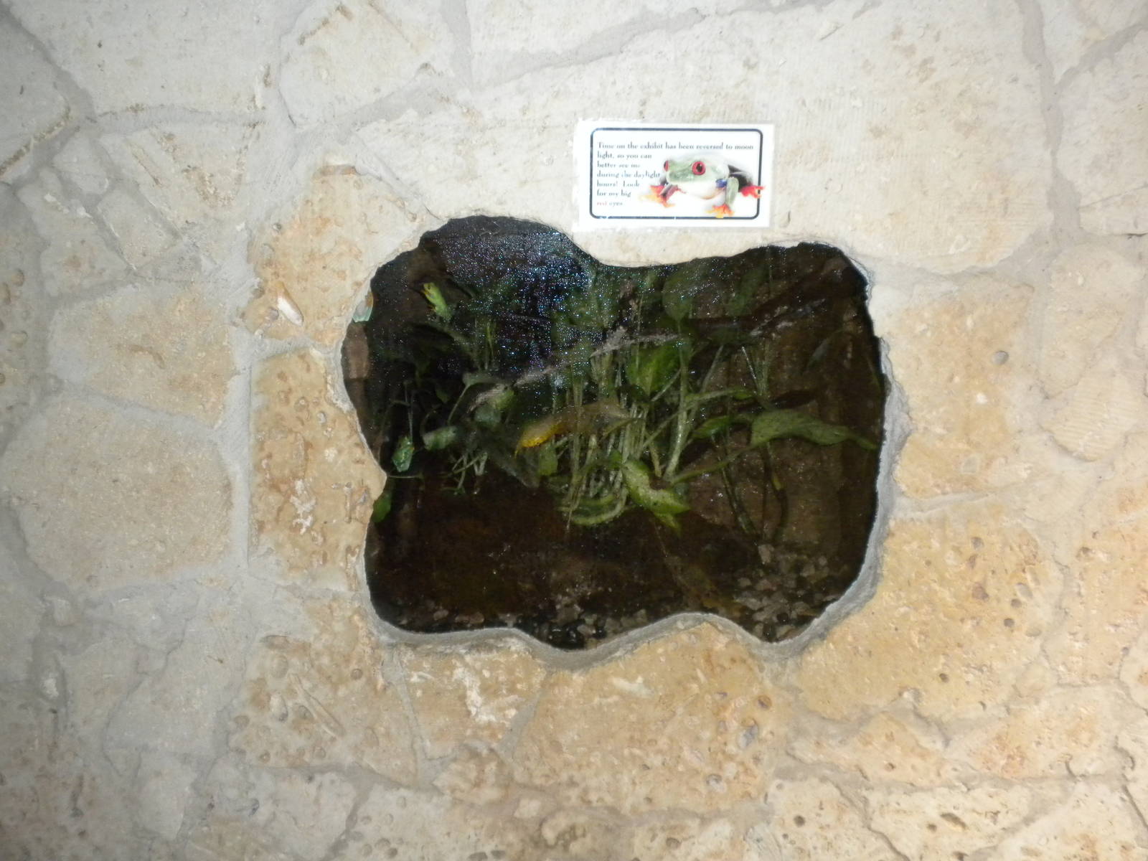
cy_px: 430
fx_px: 1227
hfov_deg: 50.1
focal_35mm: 37
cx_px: 574
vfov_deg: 38.7
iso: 400
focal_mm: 6.6
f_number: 3.5
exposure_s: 1/30
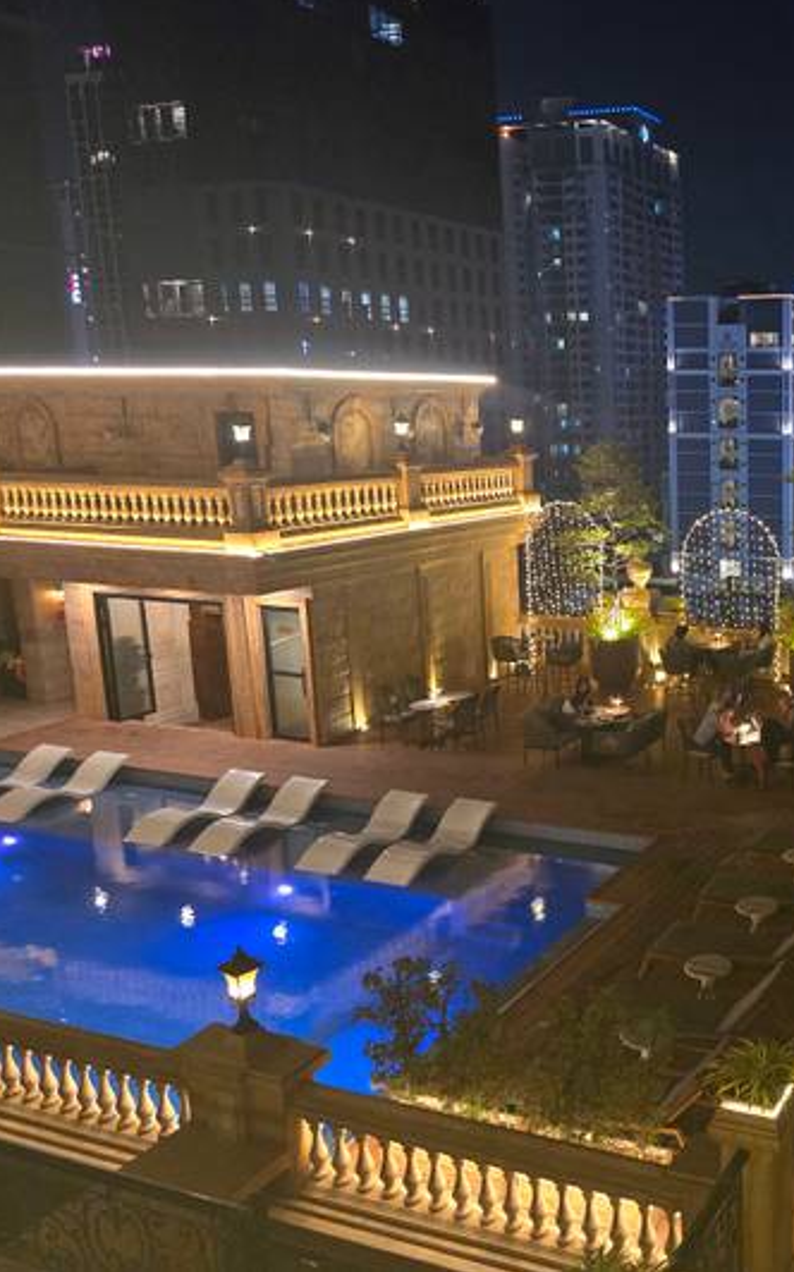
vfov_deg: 58.2
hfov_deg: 35.1
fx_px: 1144
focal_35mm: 33
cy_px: 631
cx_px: 772
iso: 2000
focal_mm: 6.3
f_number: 1.7
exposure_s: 1/100
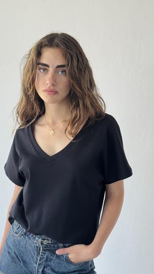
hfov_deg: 22.6
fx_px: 385
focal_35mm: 53
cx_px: 58
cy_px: 136
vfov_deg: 39.2
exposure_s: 1/141
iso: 64
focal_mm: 6.76
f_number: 1.78
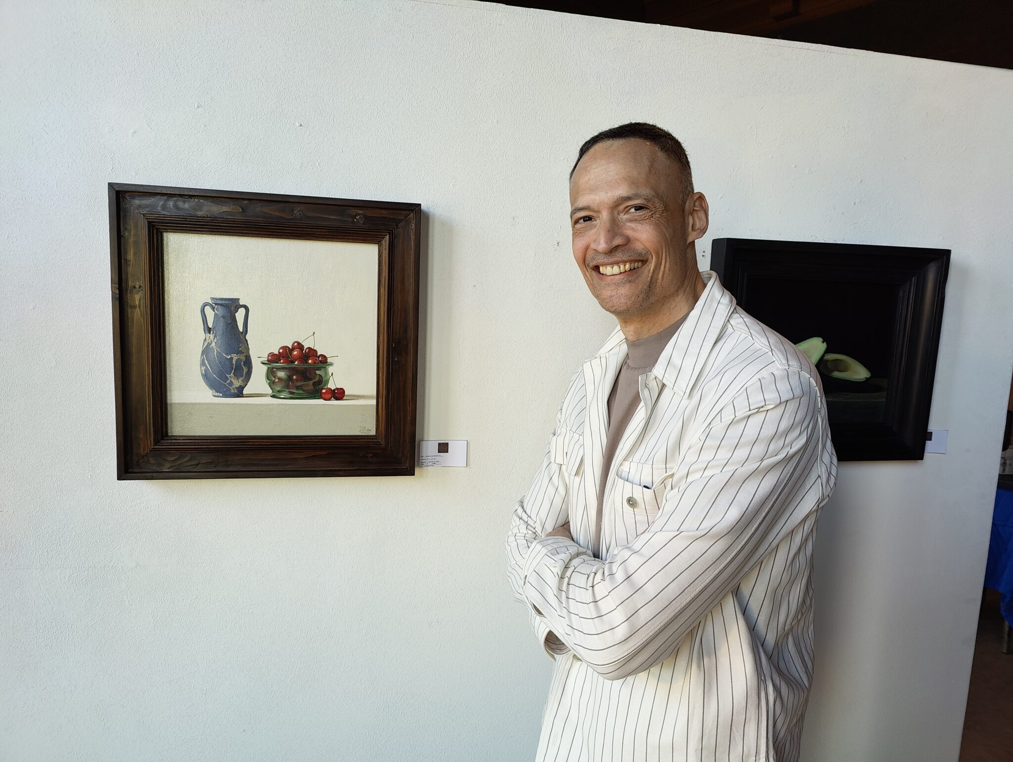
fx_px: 674
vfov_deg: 59.0
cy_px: 381
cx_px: 506
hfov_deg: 73.9
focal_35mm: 23
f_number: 1.8
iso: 125
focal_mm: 6.06
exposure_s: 1/100
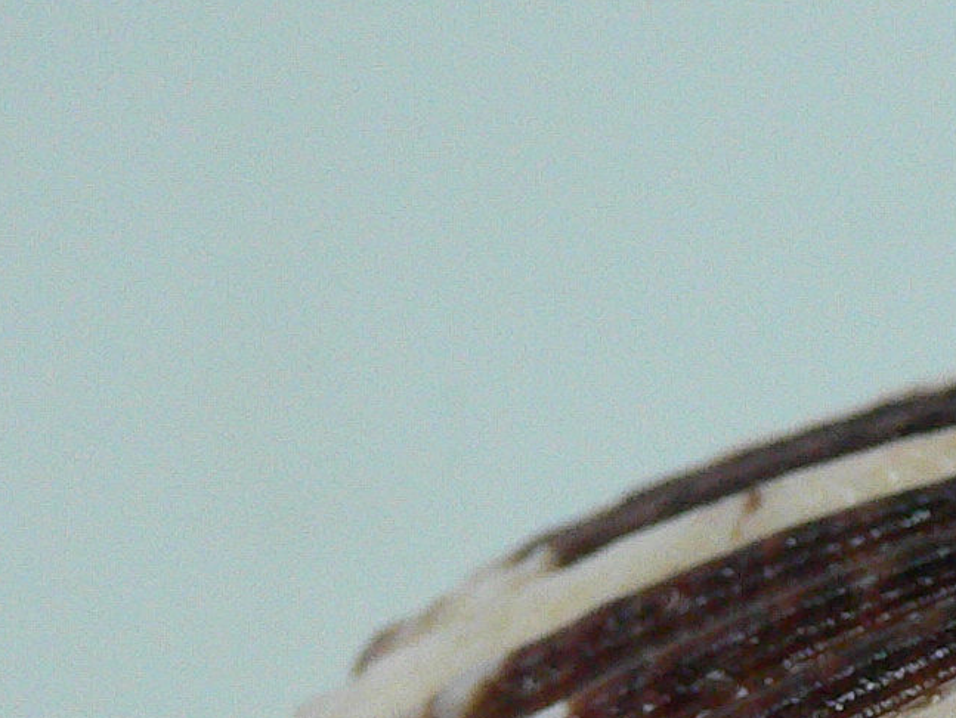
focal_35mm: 109
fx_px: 3012
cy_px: 1016
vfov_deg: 13.0
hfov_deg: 17.4
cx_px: 1056
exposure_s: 1/50
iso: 200
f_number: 2.8
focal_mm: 4.6
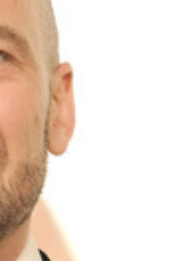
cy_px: 237
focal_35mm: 561
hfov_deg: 2.4
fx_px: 4067
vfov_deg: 3.7
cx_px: -62
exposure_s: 1/160
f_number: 6.3
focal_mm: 185
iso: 2000
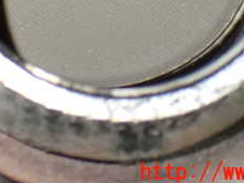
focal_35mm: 108
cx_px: 61
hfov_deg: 18.1
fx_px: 761
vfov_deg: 13.2
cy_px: -55
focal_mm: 7.31
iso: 1600
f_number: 2.8
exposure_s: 1/40
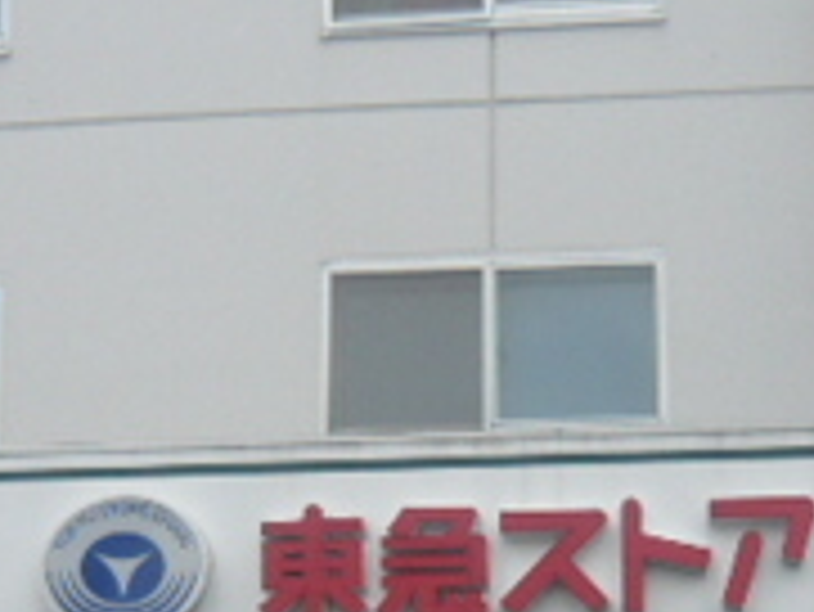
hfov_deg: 19.8
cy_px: 742
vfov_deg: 14.5
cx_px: 459
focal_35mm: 99
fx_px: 2330
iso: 100
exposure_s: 1/200
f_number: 2.8
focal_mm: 4.6
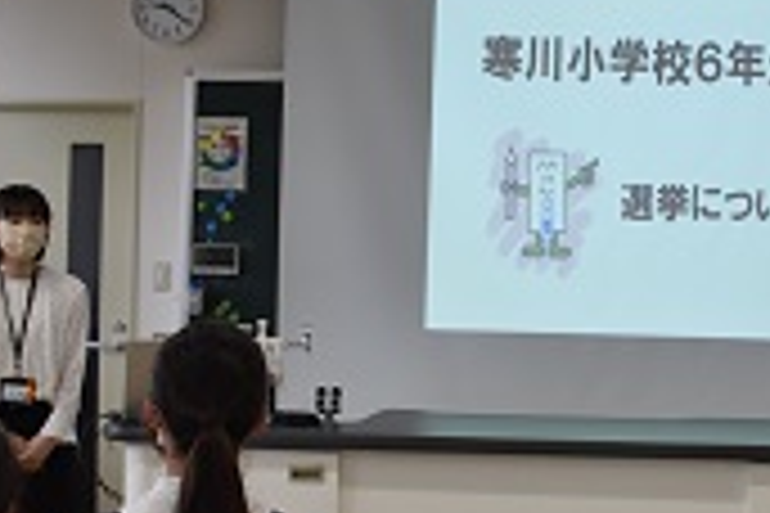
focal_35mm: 63
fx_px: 1347
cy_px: 317
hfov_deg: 31.1
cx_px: 621
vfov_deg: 21.5
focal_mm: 18
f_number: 5.6
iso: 400
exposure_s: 1/125
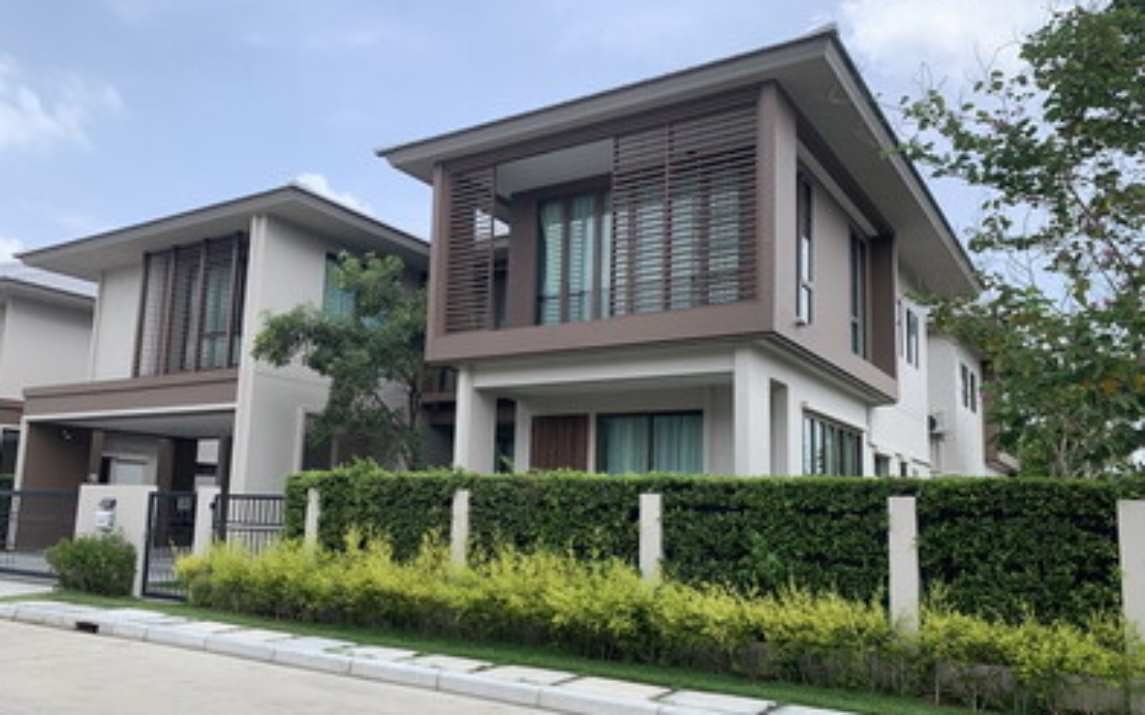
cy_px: 395
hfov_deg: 66.5
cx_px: 567
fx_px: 873
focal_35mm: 28
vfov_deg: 44.4
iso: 25
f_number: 1.8
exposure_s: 1/1235
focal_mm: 4.25
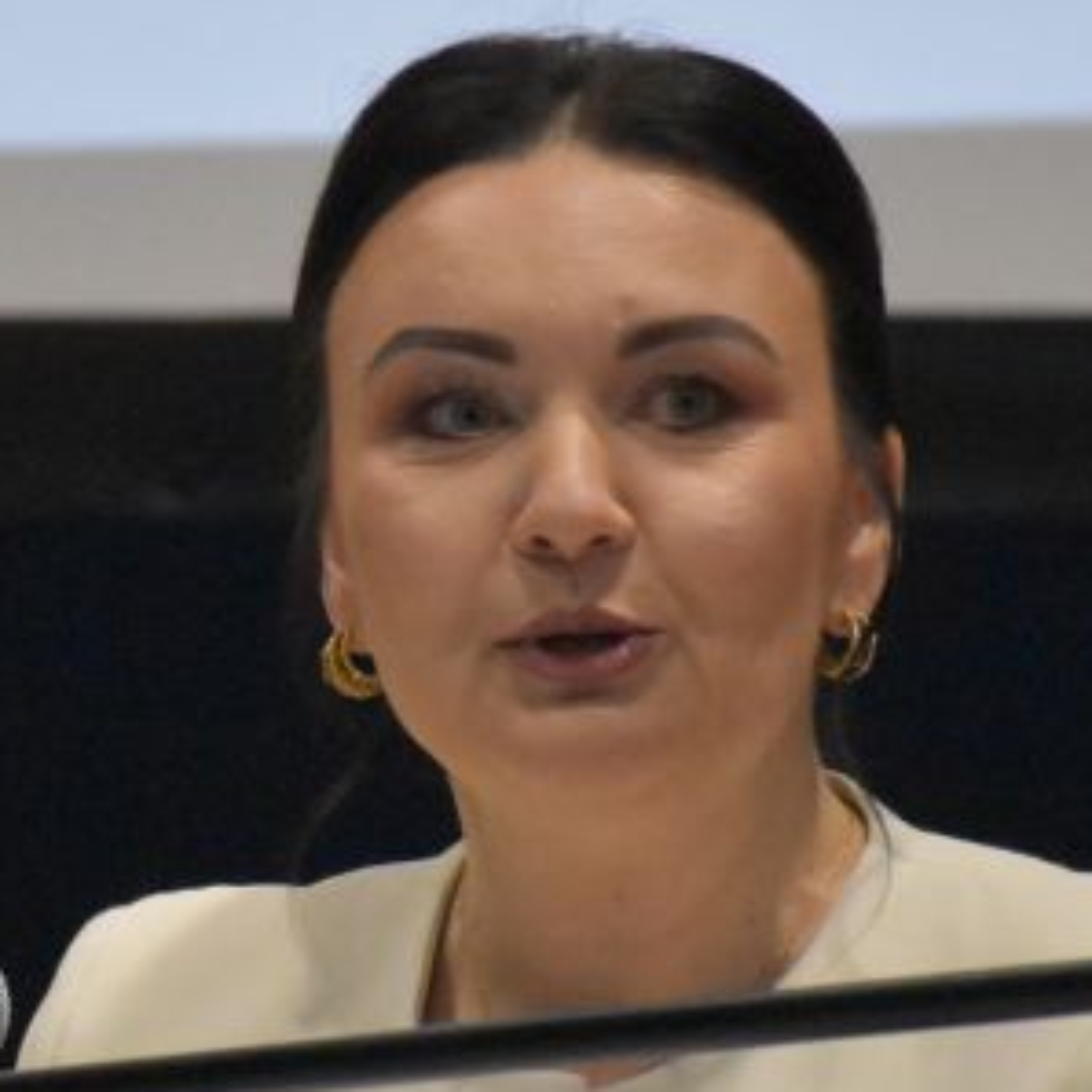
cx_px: 315
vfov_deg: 2.9
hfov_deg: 2.9
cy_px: 687
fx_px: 21914
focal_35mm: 614
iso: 9000
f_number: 5.6
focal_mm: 140
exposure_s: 1/500
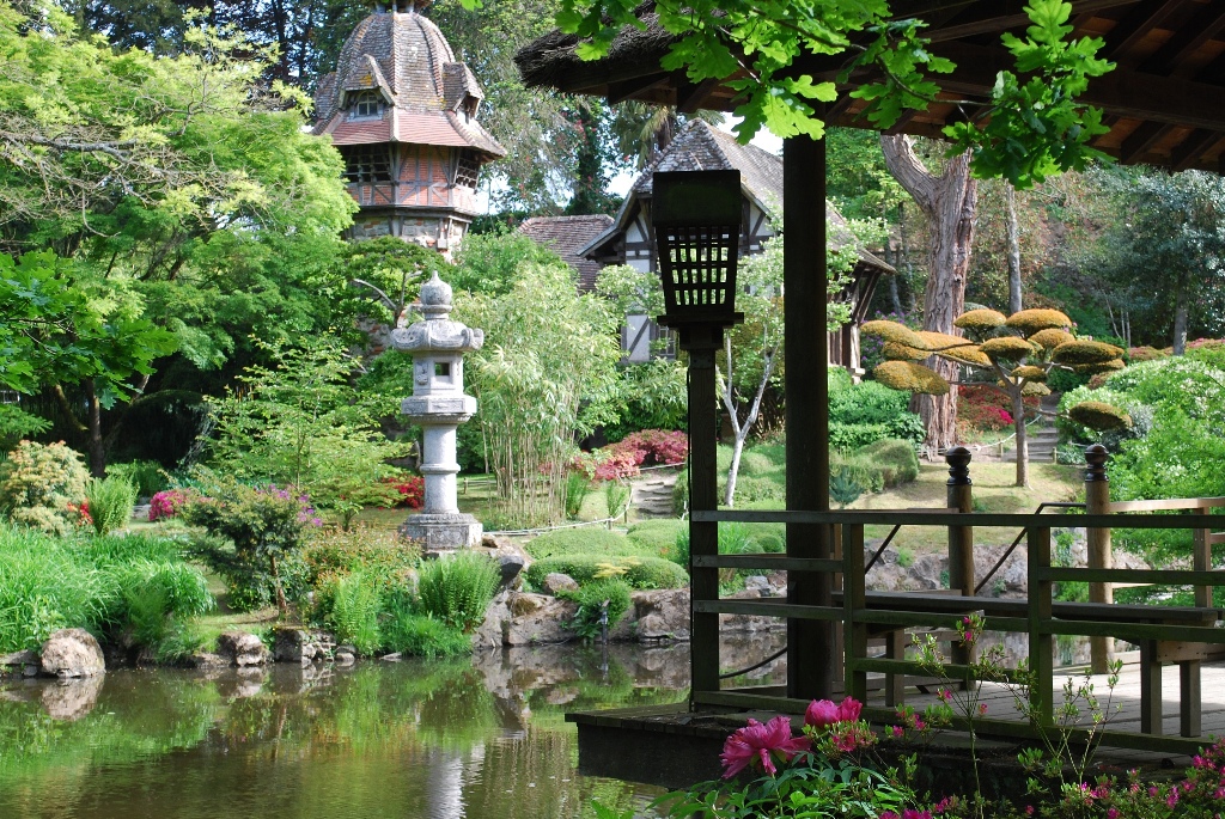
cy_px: 410
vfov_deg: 20.7
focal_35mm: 66
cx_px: 612
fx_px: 2248
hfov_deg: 30.5
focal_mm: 44
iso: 200
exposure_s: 1/80
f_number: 8
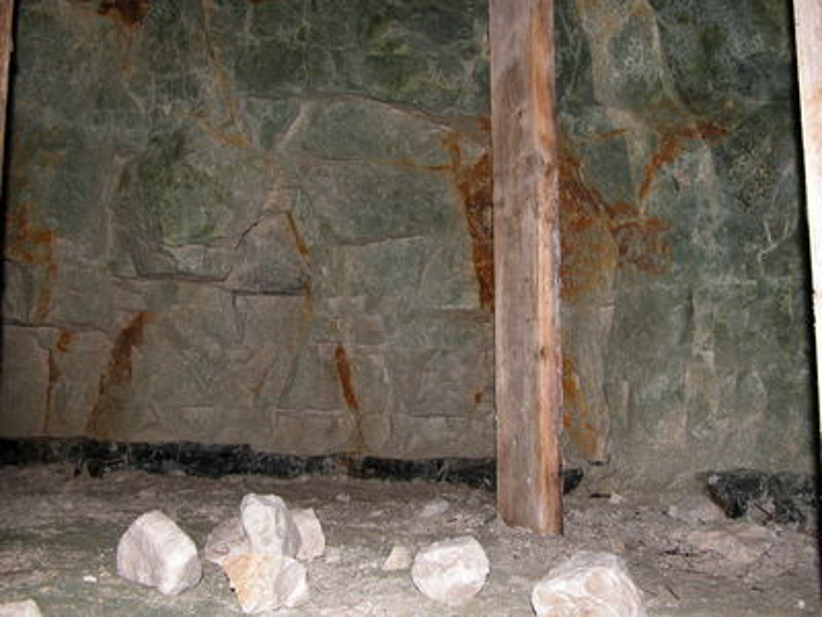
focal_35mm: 37
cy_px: 308
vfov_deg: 38.7
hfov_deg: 50.1
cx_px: 411
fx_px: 879
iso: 100
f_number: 2.8
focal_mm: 9.5
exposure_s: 1/60
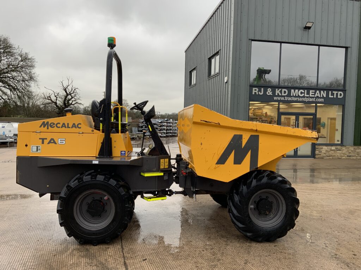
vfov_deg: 48.2
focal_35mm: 29
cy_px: 135
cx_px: 180
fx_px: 302
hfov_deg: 61.7
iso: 20
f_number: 1.8
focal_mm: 3
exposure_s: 1/122
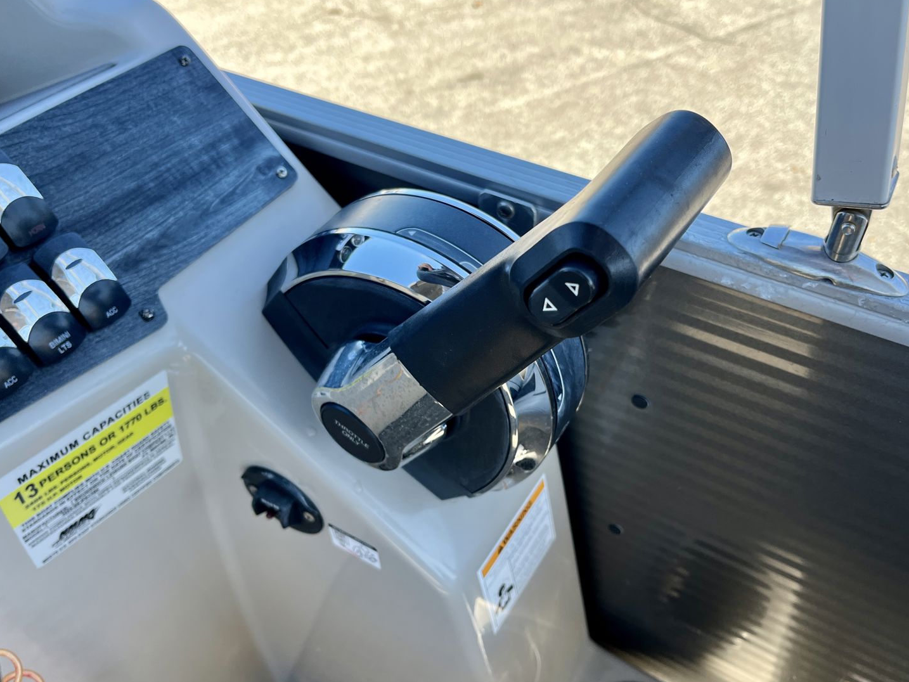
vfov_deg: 48.2
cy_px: 342
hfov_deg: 61.6
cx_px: 474
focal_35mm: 29
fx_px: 762
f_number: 1.6
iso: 50
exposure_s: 1/583
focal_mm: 5.1
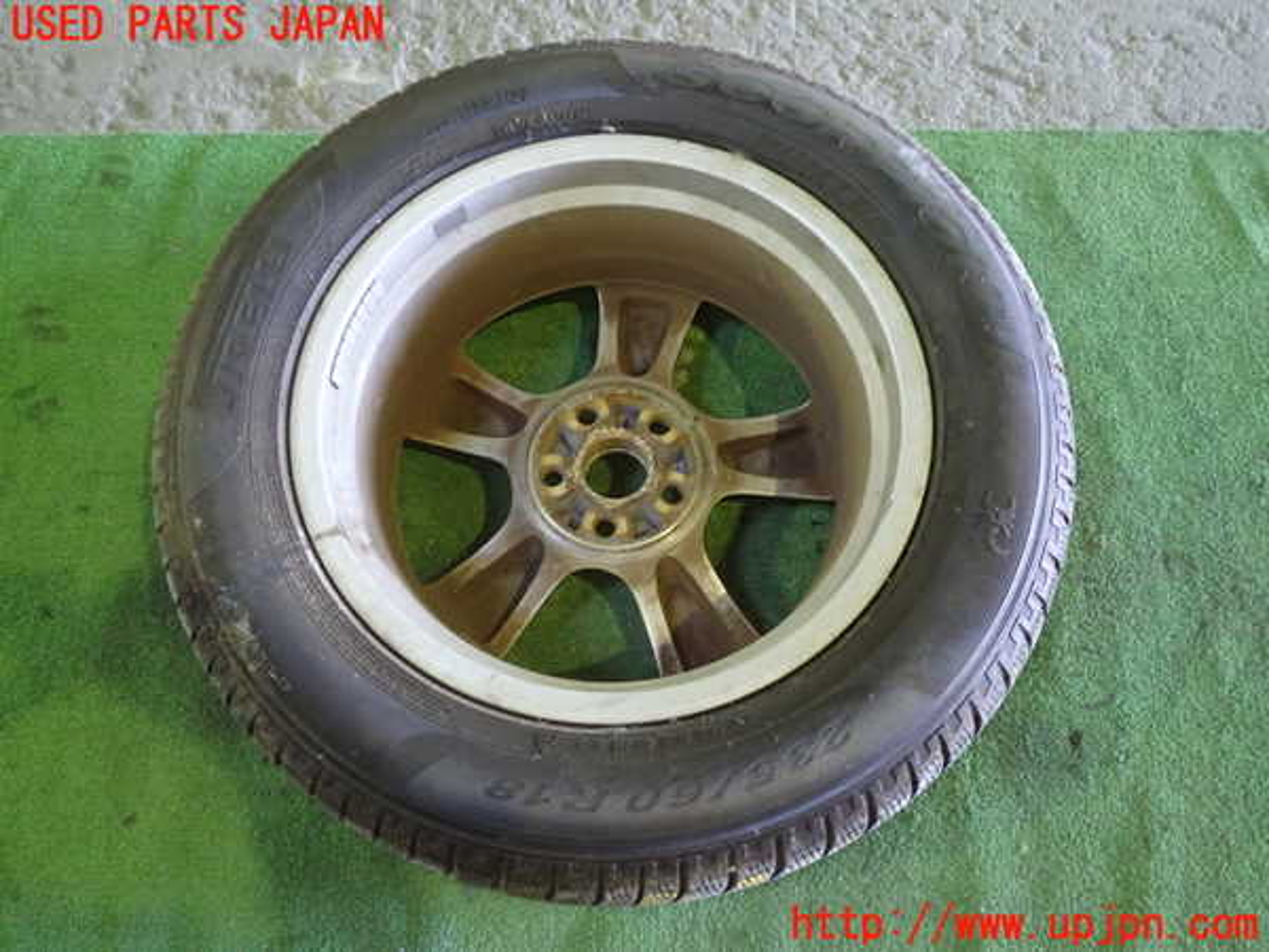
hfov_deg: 60.0
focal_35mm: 30
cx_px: 634
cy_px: 476
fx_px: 1100
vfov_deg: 46.8
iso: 800
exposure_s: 1/30
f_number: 2.3
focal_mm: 5.4
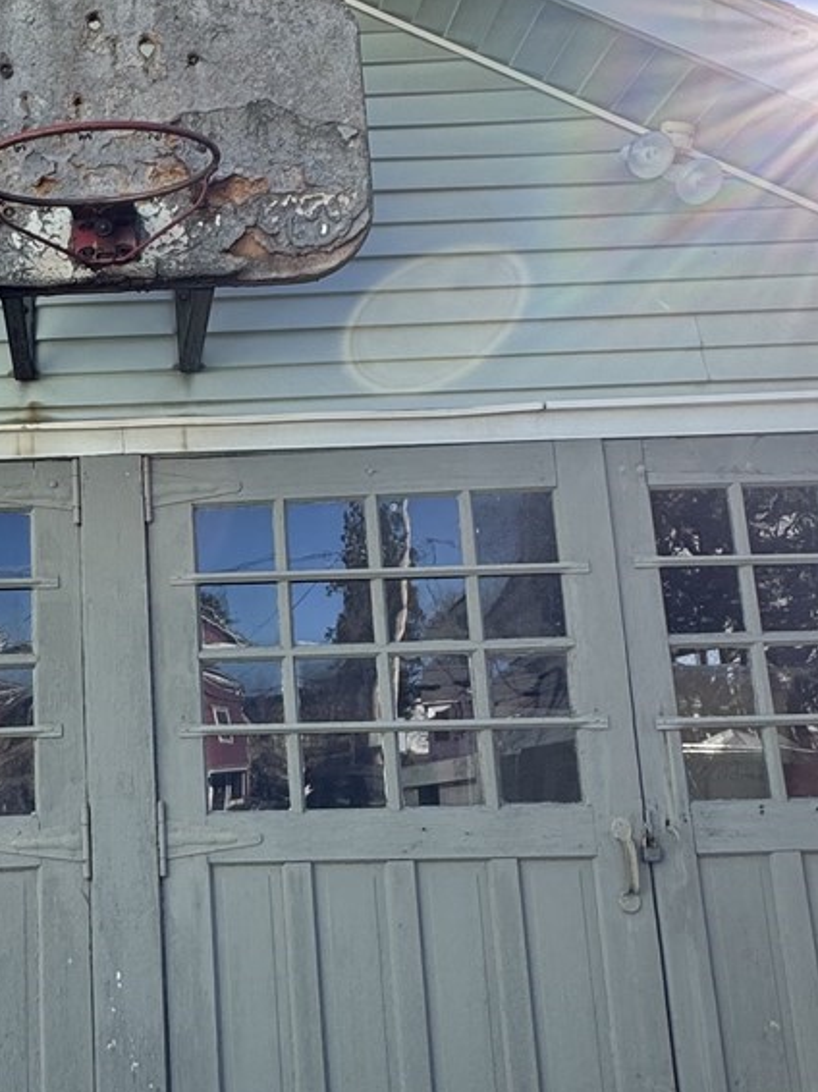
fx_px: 1198
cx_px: 52
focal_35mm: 38
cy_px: 548
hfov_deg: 35.1
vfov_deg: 49.0
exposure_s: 1/636
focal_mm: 2.22
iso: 40
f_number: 2.2
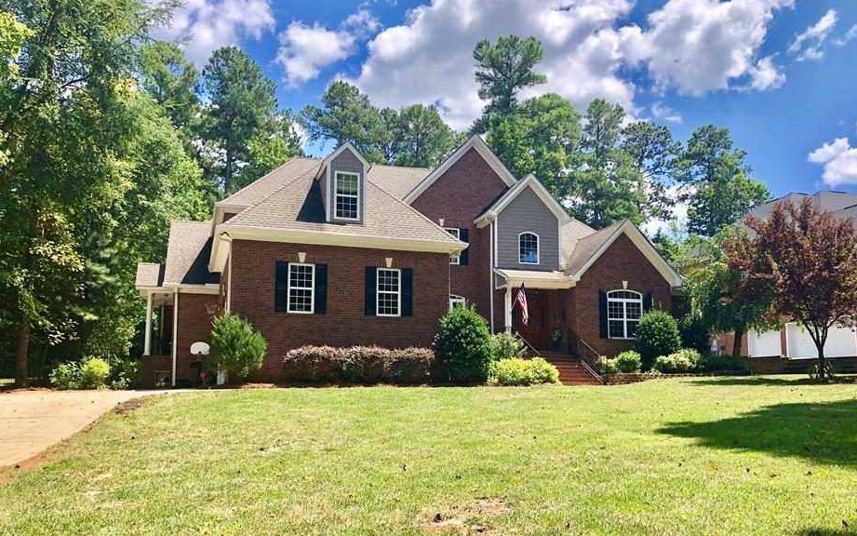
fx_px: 771
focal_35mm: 33
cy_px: 310
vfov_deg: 38.2
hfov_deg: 58.1
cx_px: 442
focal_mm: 4
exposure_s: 1/1185
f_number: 1.8
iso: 20
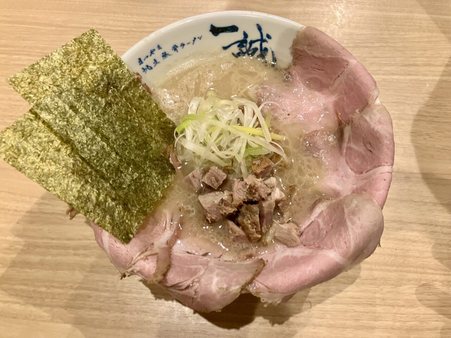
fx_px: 365
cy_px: 169
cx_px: 226
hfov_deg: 63.4
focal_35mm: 28
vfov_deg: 49.7
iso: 320
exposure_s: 1/60
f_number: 1.8
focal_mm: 3.99
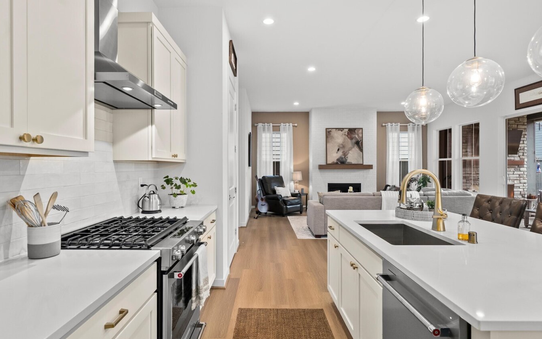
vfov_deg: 65.0
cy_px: 174
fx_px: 266
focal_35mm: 18
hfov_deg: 91.1
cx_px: 265
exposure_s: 1/6
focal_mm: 17
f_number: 7.1
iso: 1000
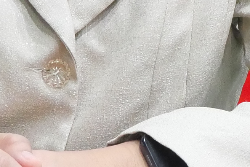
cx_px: 155
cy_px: -86
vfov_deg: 8.2
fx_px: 1140
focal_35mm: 164
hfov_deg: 12.5
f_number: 6.3
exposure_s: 1/40
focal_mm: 14
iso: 3200
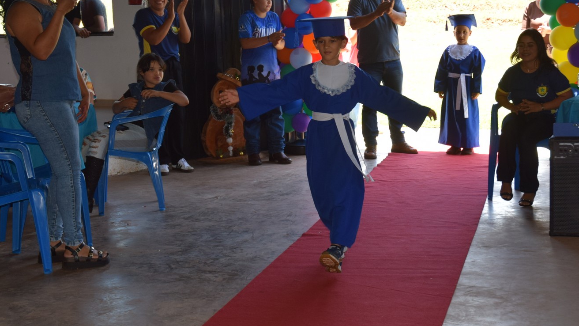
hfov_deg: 31.5
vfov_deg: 18.1
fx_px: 1024
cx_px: 318
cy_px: 151
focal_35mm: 67
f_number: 5.6
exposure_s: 1/125
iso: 360
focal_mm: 31
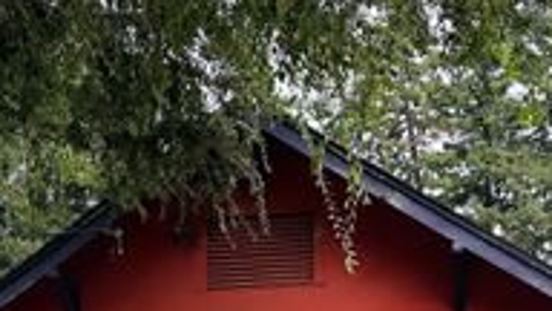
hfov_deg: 31.0
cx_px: 282
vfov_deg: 16.4
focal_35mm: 68
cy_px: 445
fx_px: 995
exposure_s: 1/77
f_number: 1.78
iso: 250
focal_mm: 6.86
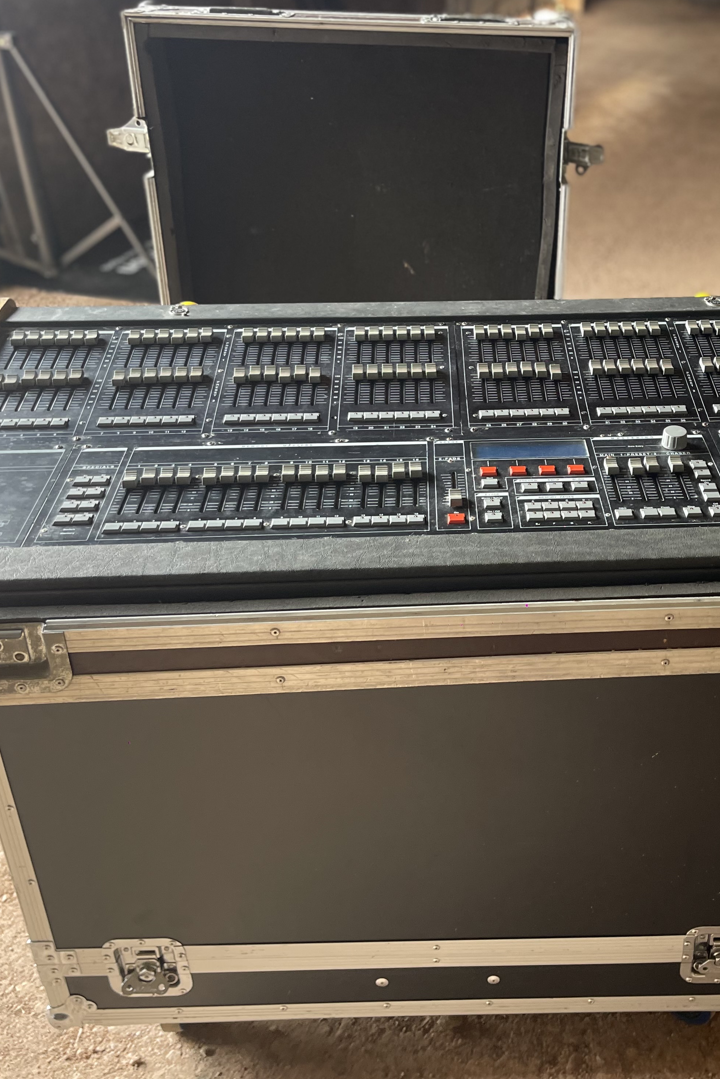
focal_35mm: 37
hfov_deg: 35.3
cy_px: 532
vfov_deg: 51.9
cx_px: 523
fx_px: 1110
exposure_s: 1/78
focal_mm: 5.1
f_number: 1.6
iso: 125
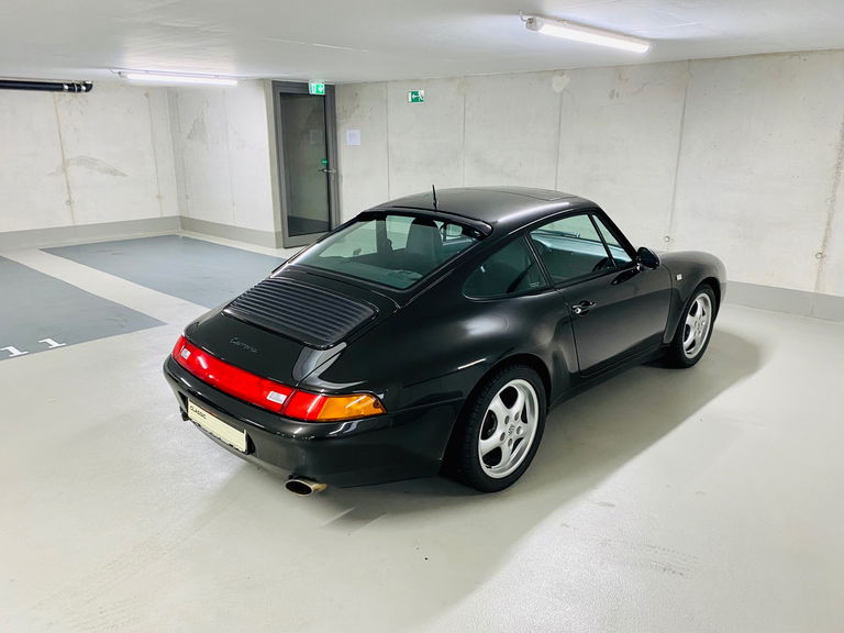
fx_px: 634
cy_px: 316
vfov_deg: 53.1
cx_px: 422
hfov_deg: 67.3
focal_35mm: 26
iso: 160
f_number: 1.8
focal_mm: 4.25
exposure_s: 1/50
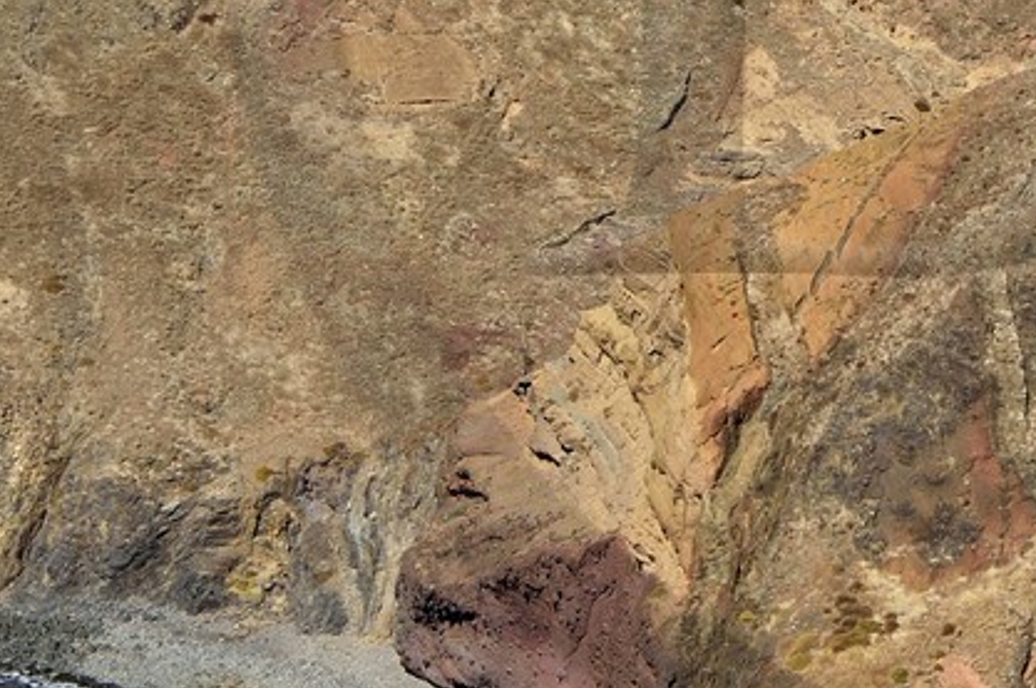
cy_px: -130
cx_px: 1230
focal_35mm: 192
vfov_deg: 7.1
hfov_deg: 10.6
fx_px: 5519
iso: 200
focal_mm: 50
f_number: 13
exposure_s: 1/320
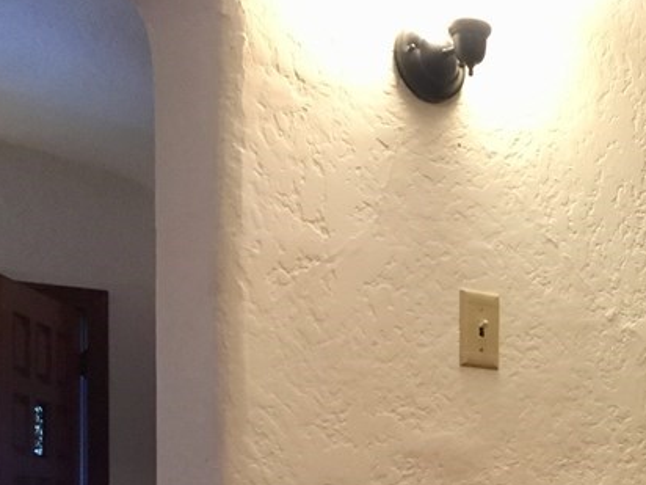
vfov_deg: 19.7
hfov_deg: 25.0
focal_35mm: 72
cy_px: 518
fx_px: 1344
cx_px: 720
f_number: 2.2
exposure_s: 1/24
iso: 200
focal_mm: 4.15
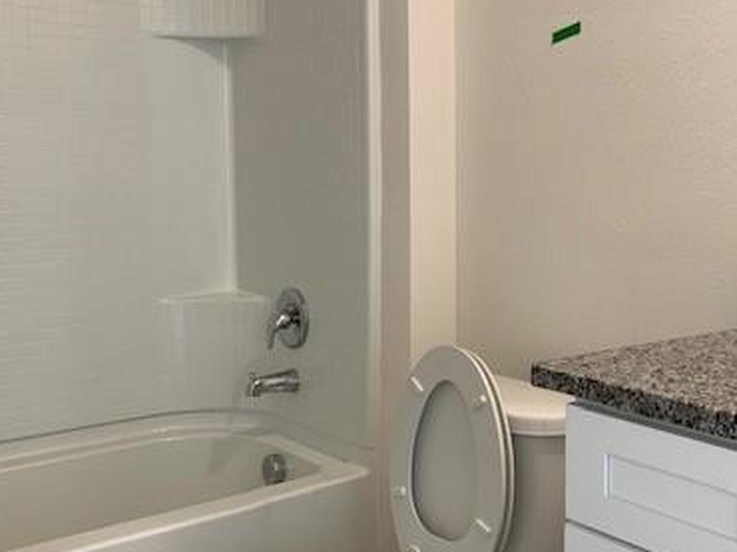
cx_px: 550
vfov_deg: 32.1
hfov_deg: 40.9
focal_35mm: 45
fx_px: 957
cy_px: 247
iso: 80
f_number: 1.8
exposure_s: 1/60
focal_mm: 4.25
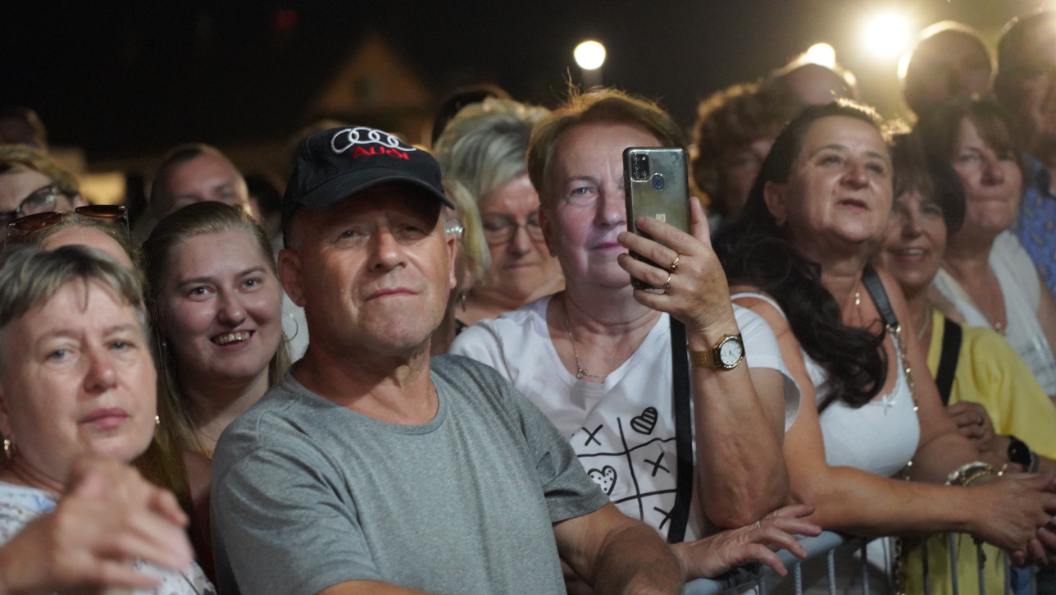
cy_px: 298
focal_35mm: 111
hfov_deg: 19.3
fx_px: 3109
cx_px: 527
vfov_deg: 10.9
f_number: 4
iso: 12800
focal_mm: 105
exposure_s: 1/60
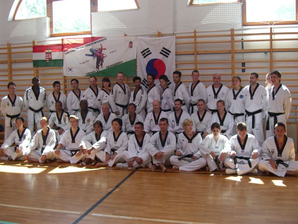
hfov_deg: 49.0
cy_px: 112
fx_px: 327
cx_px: 149
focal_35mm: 38
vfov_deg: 37.7
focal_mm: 7.9
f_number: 2.8
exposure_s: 1/100
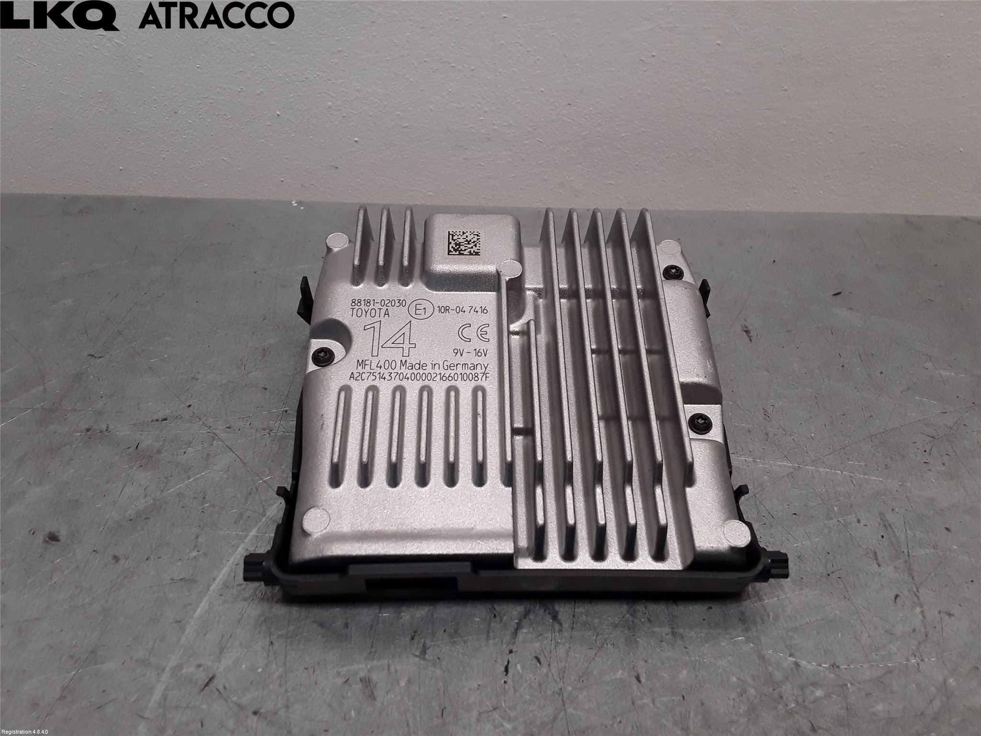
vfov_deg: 49.7
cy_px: 368
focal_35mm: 28
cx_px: 490
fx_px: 794
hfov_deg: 63.4
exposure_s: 1/235
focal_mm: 2.91
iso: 100
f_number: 1.9
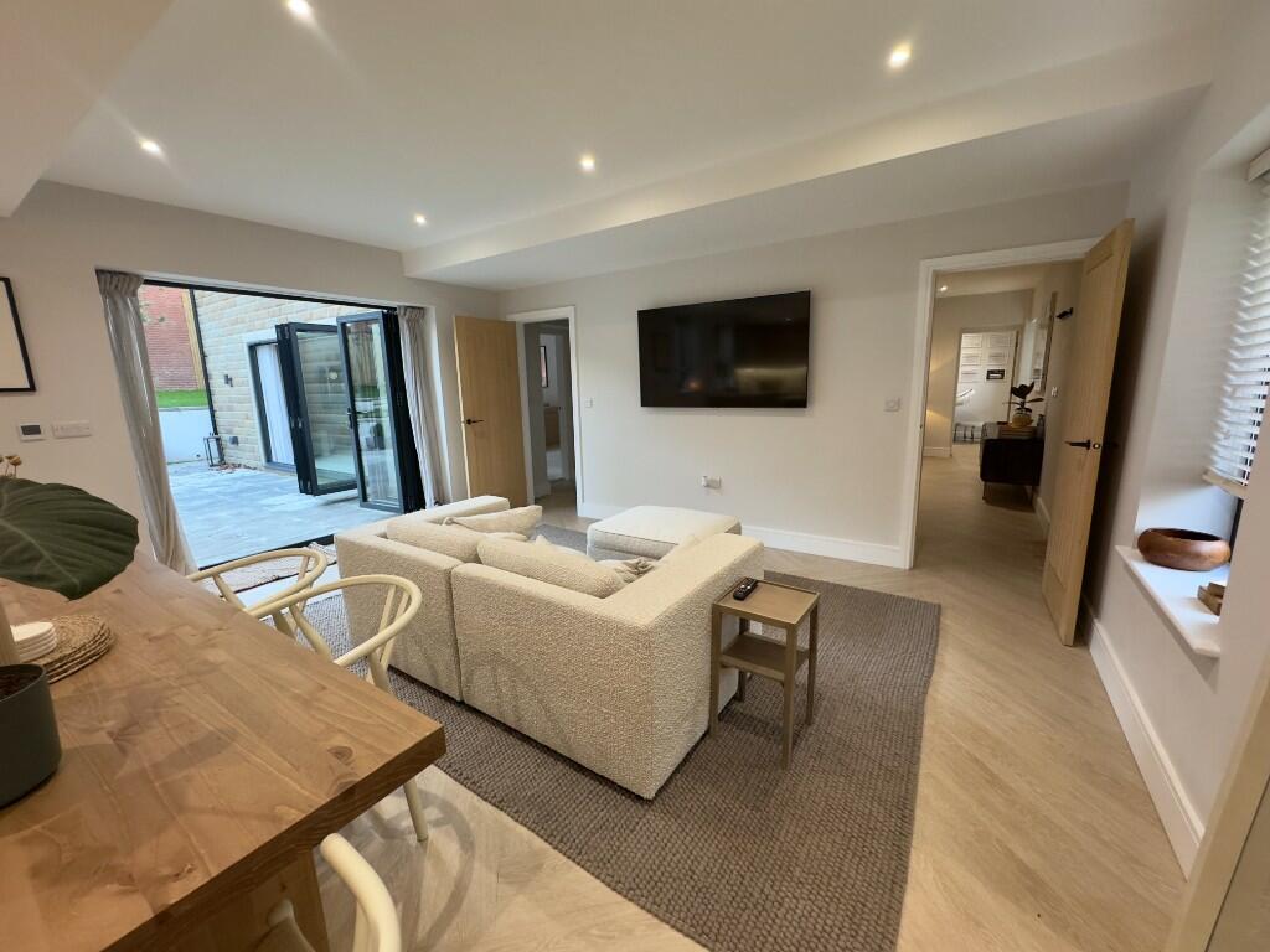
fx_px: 514
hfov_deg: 102.1
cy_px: 476
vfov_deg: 85.7
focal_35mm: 14
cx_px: 635
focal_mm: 2.22
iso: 250
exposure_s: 1/100
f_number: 2.2
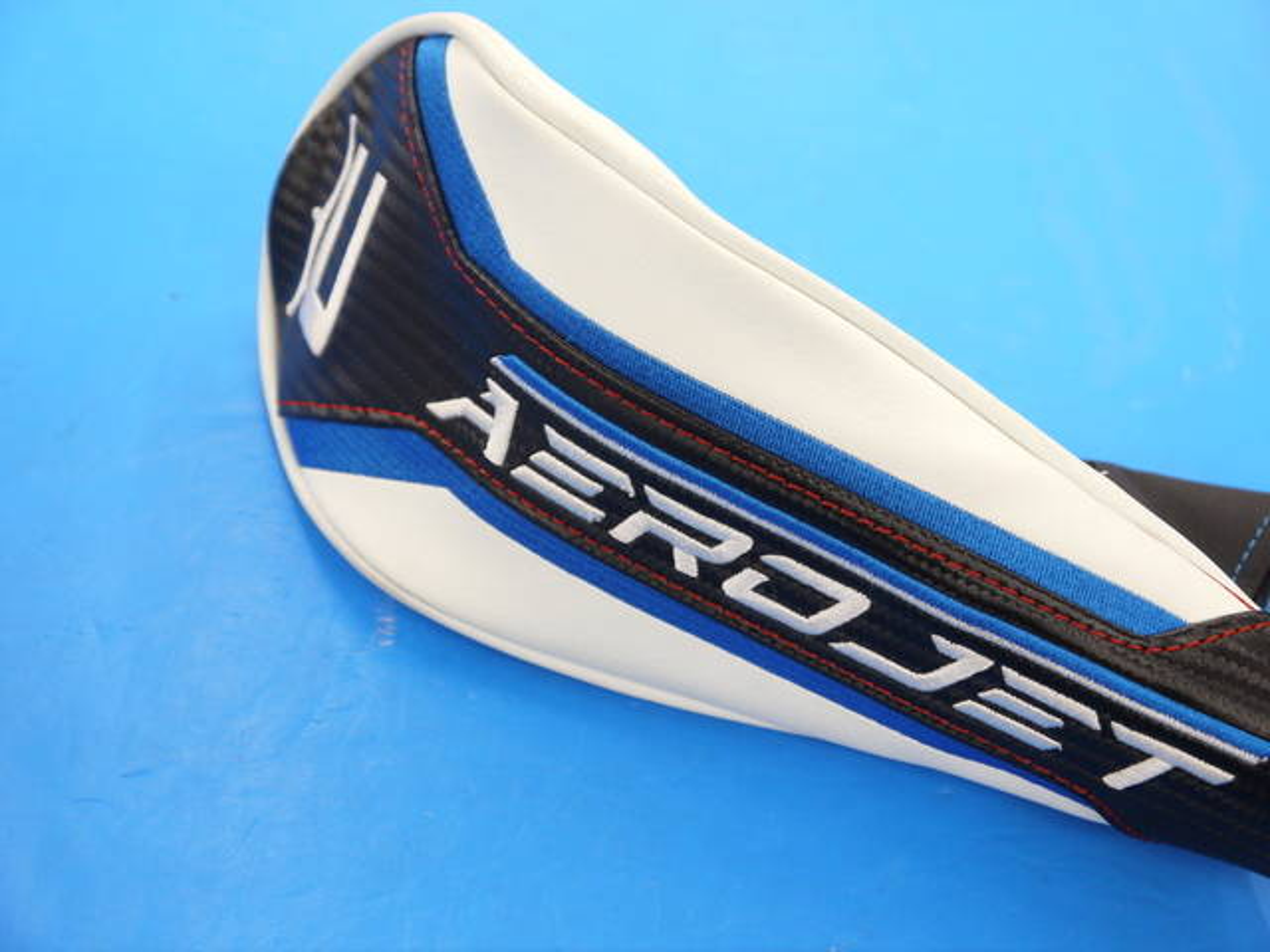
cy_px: 476
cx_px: 635
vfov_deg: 29.1
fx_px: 1834
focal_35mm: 50
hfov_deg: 38.2
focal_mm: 25
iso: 640
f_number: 4.6
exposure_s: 1/125
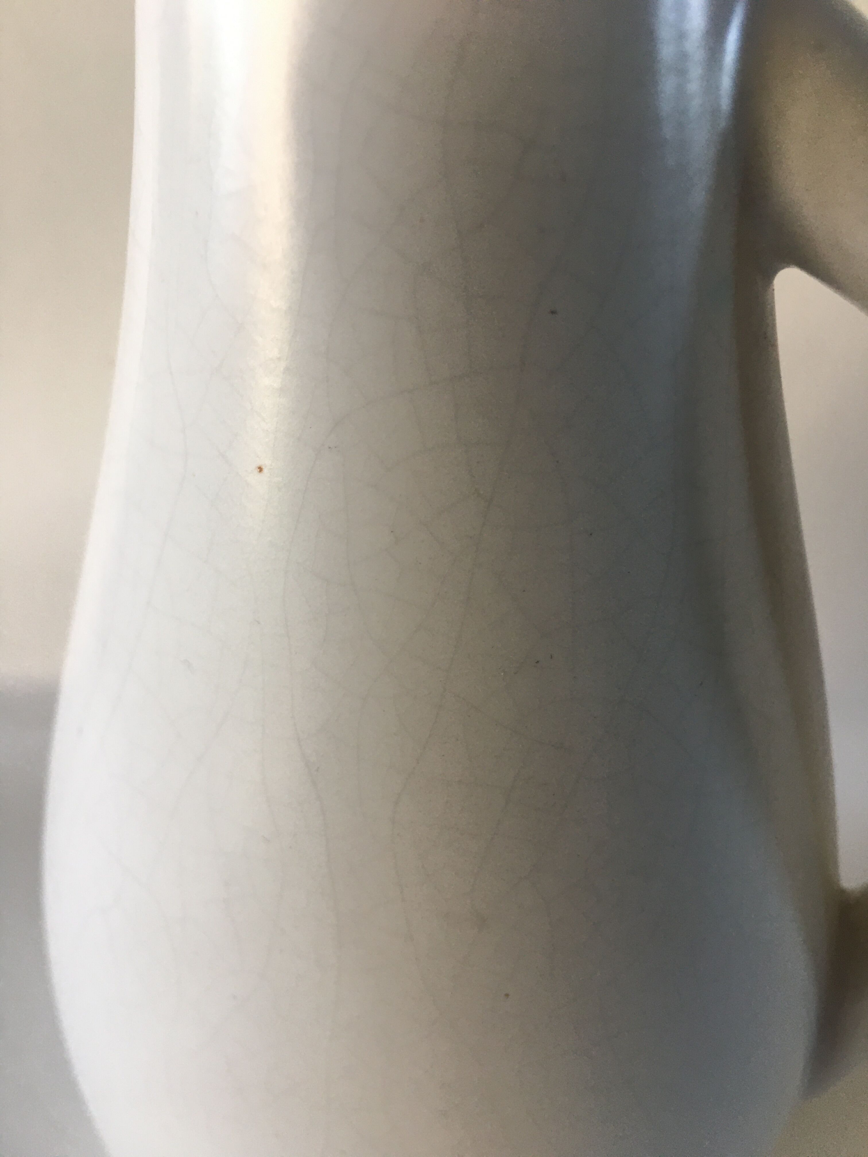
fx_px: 970
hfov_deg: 48.2
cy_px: 578
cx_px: 434
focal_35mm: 29
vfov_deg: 61.7
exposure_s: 1/33
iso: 40
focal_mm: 4.15
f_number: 2.2
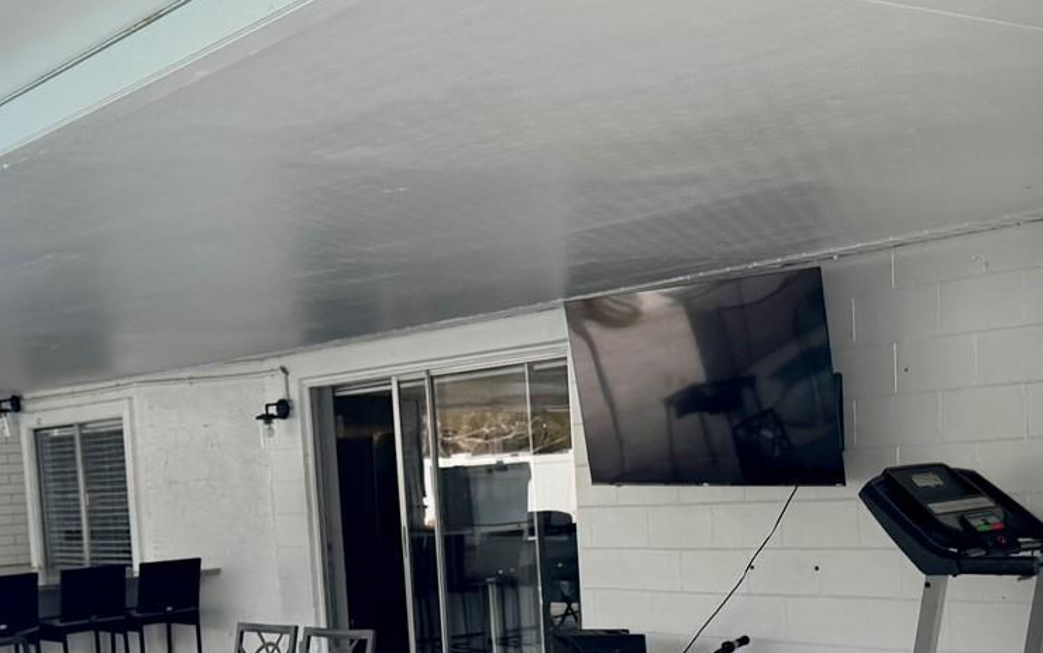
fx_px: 1564
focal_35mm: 55
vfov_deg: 23.0
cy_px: 591
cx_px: 506
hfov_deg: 36.9
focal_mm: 6.76
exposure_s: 1/609
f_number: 1.78
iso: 80
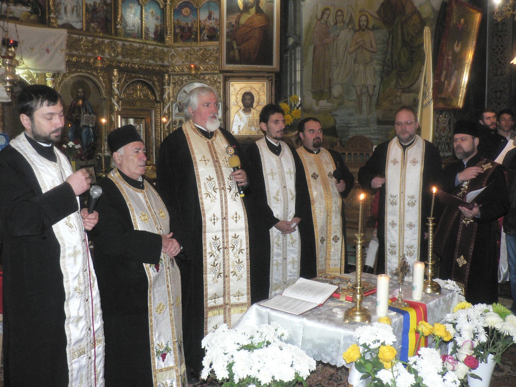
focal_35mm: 36
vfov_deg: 39.7
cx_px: 258
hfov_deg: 51.4
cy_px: 194
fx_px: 537
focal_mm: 6
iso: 400
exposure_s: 1/60
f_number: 2.8
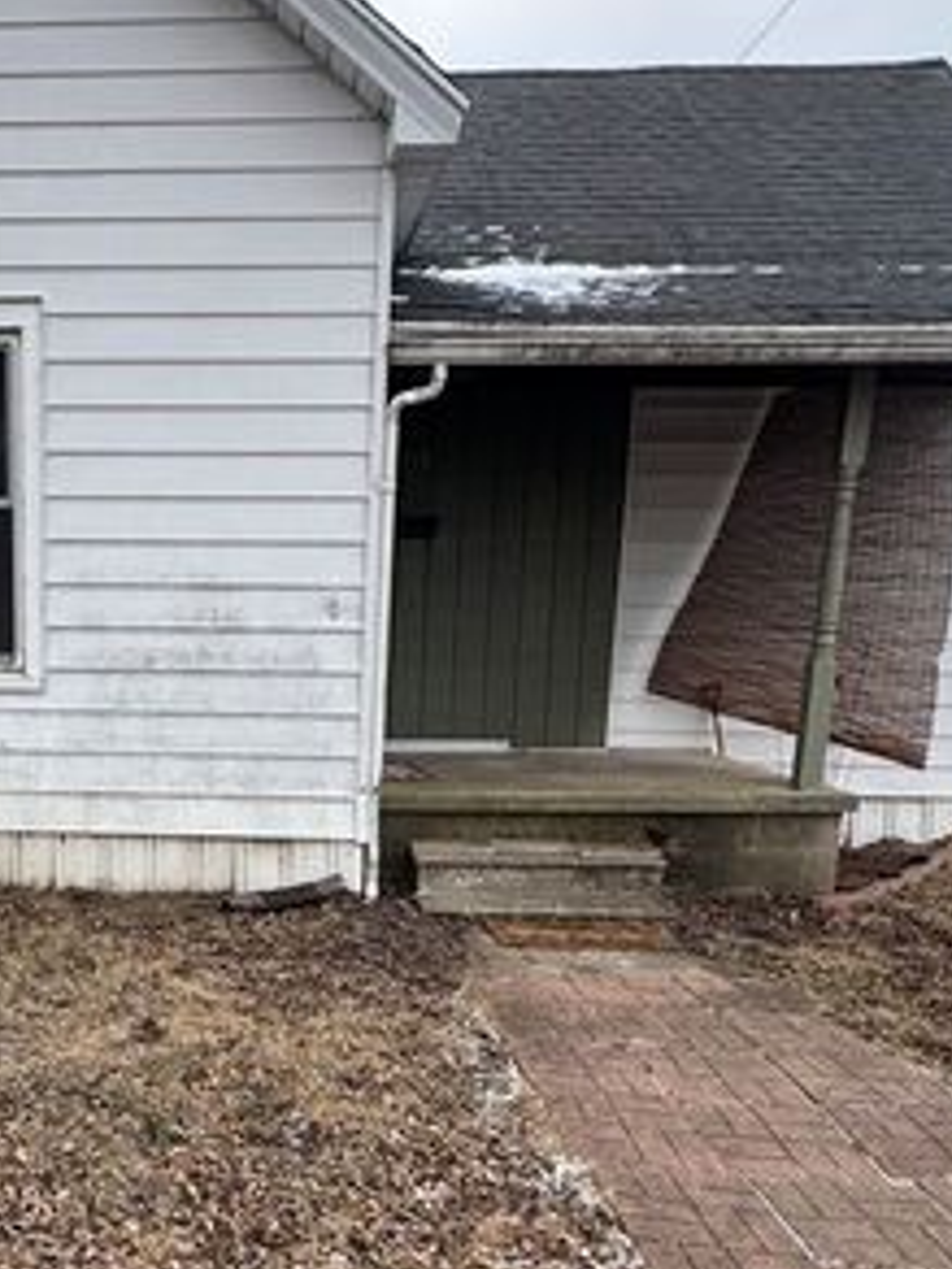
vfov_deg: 55.7
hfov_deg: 41.6
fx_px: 1173
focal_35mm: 32
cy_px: 841
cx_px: 148
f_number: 2.2
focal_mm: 2.22
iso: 64
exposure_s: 1/99
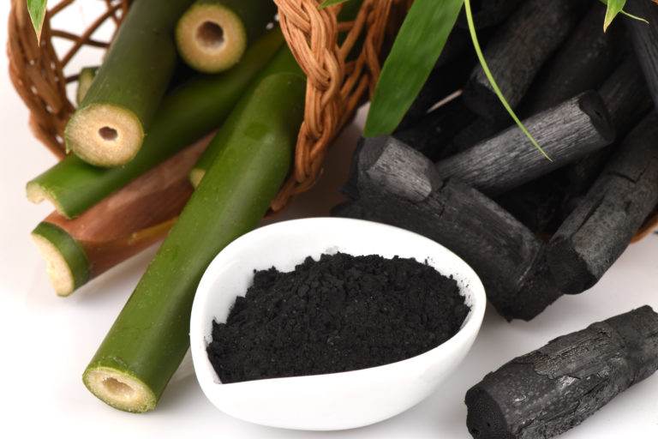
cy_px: 220
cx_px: 329
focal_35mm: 105
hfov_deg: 19.5
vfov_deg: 13.0
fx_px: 1919
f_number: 16
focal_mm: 105
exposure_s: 1/100
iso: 100
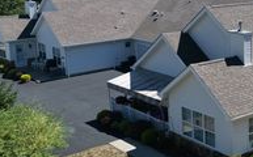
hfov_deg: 28.4
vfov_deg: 19.4
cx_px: 275
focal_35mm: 66
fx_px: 454
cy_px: 27
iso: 140
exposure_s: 1/3200
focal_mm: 6.72
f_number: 1.7
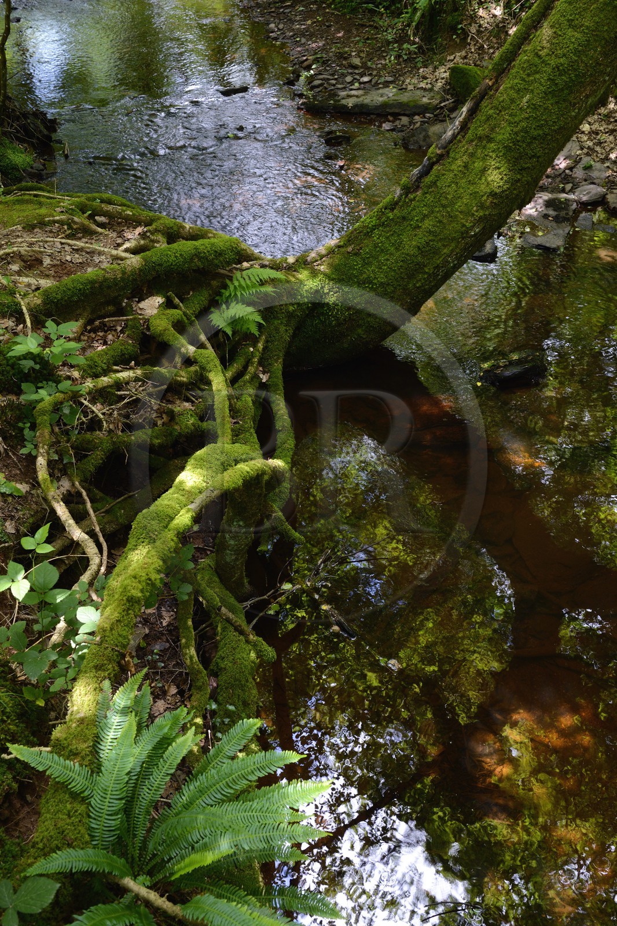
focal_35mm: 35
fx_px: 900
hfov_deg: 37.8
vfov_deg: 54.4
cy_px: 463
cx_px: 308
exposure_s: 1/20
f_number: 11
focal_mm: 35
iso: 800
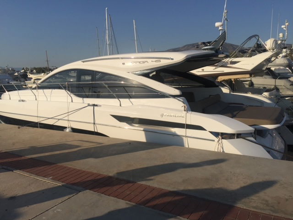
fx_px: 245
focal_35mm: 29
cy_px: 110
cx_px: 146
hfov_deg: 61.7
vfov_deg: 48.2
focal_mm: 4.15
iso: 32
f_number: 2.2
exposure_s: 1/6623
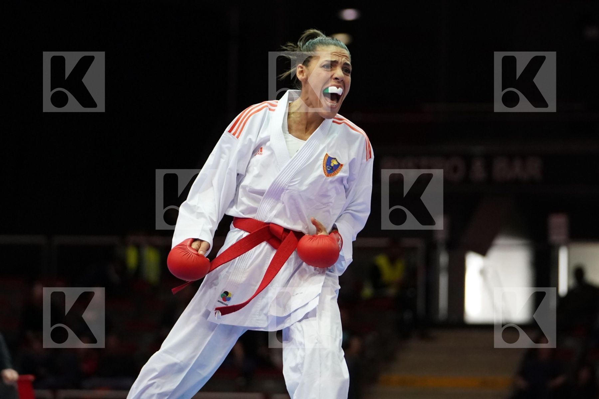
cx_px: 300
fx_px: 2812
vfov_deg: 8.1
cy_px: 200
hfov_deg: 12.2
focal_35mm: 169
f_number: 2.8
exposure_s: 1/1000
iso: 4000
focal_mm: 113
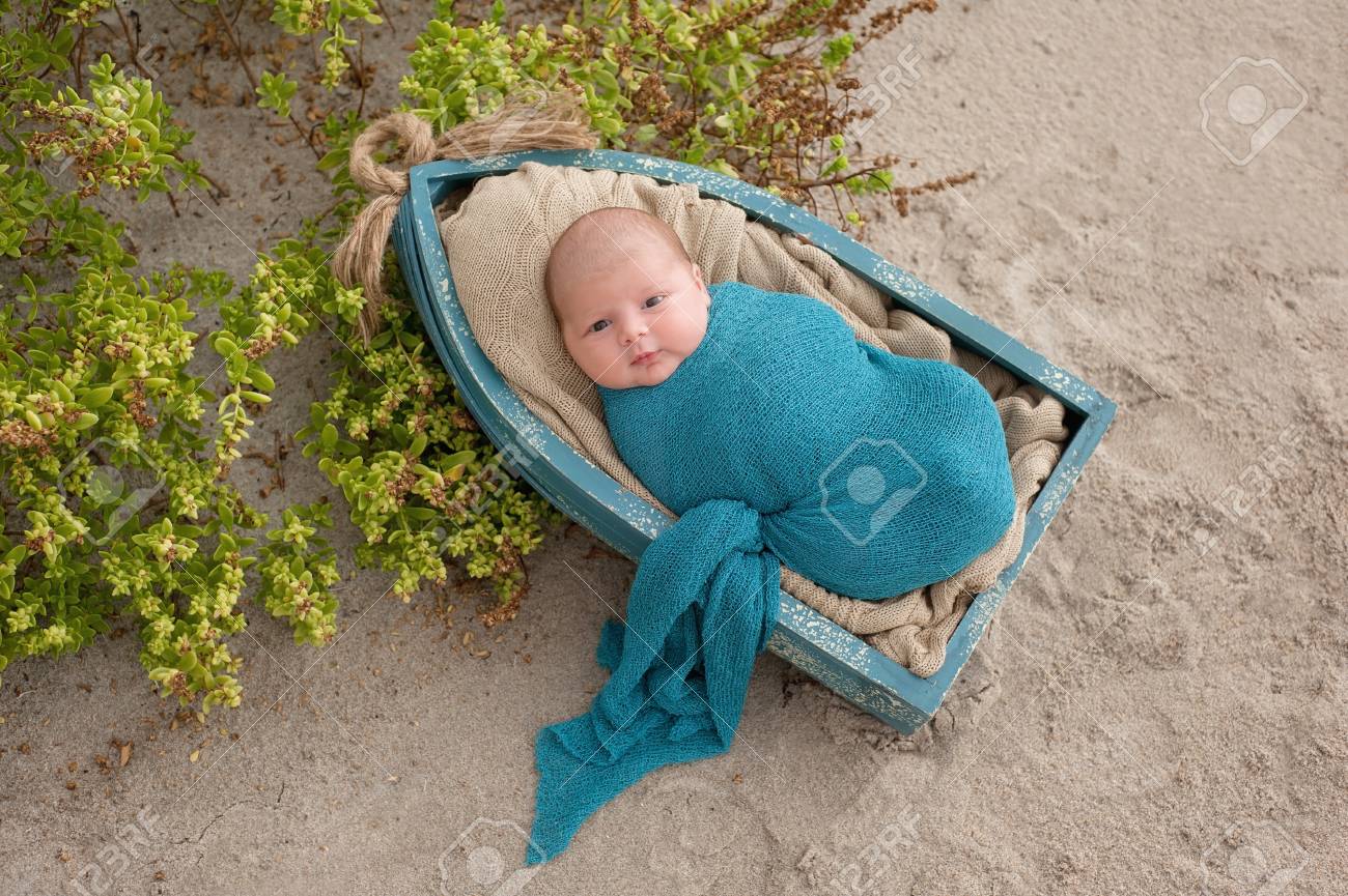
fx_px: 1871
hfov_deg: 39.6
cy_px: 448
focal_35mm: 50
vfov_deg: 27.0
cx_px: 674
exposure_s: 1/200
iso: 400
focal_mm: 50
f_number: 4
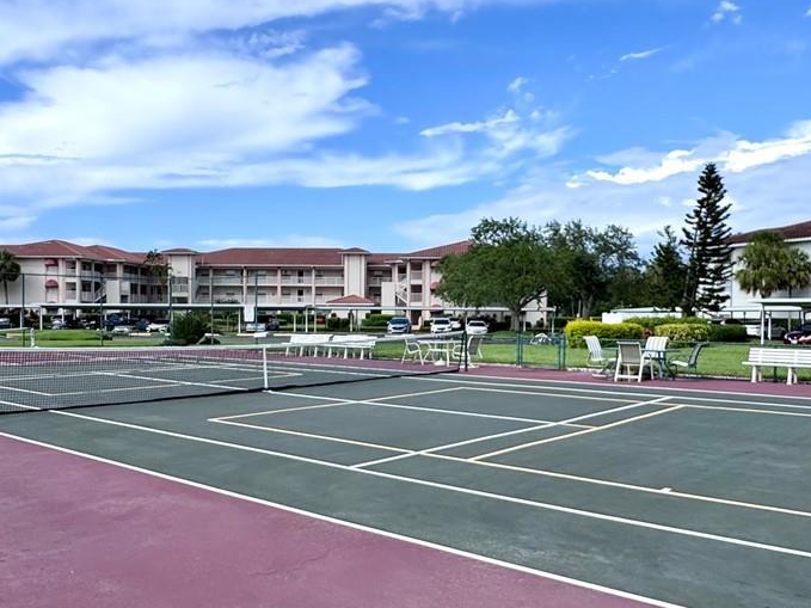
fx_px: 773
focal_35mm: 33
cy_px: 350
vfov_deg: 42.8
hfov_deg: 55.3
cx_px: 420
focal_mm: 2.22
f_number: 2.2
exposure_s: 1/2208
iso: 50
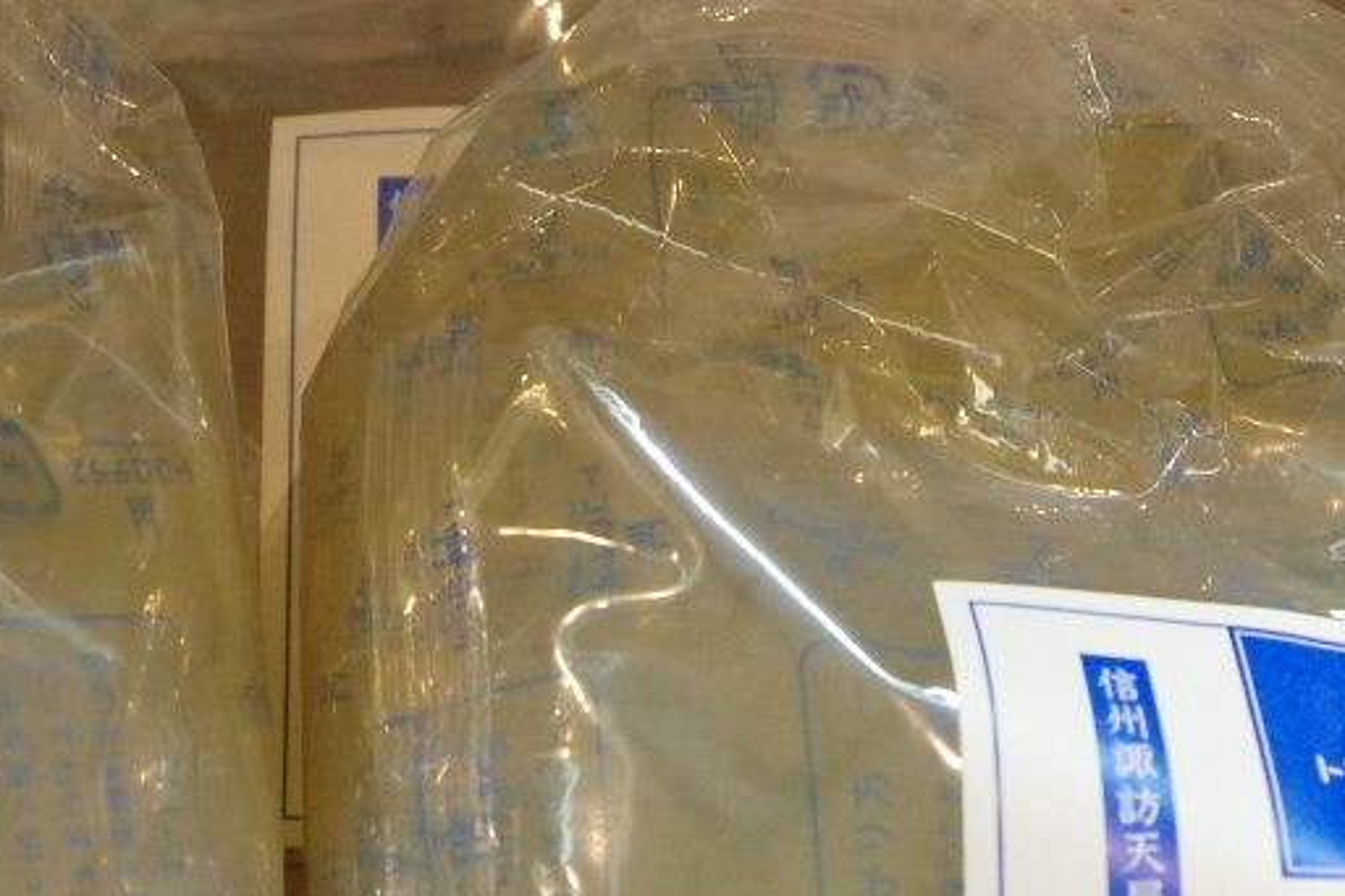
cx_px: 821
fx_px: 3773
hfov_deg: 20.2
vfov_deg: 13.5
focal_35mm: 101
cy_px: 168
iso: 1600
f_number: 5
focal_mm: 18
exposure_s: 1/100
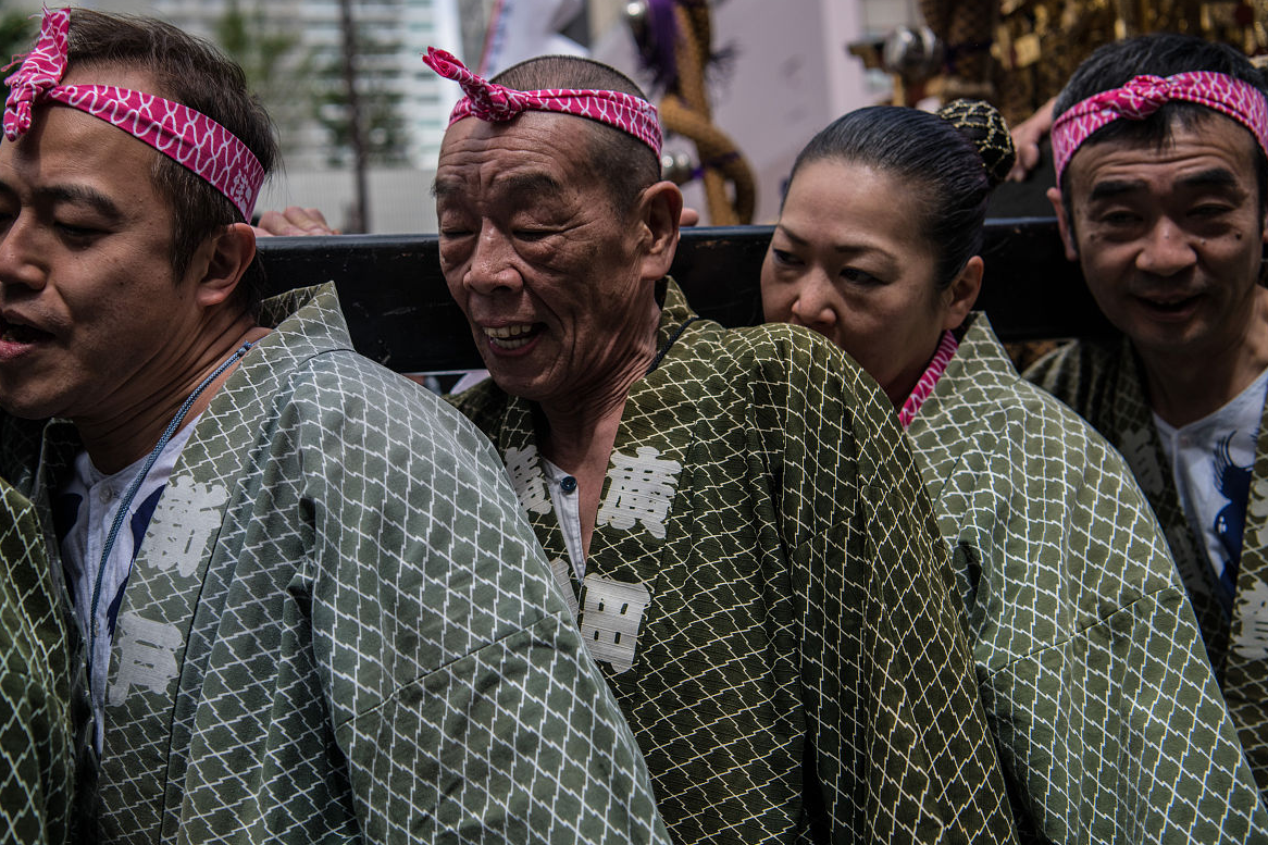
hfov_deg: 54.4
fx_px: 1233
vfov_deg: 37.8
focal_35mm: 35
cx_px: 621
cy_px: 411
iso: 250
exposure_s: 1/2000
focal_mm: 34
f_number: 3.5
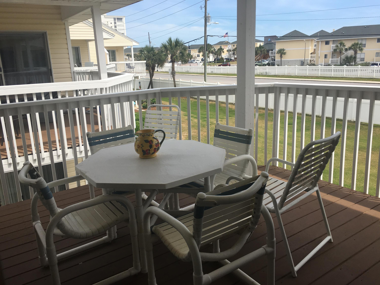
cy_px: 142
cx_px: 190
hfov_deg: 61.7
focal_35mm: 29
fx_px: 318
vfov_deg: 48.2
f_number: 2.2
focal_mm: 4.15
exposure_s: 1/1479
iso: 25
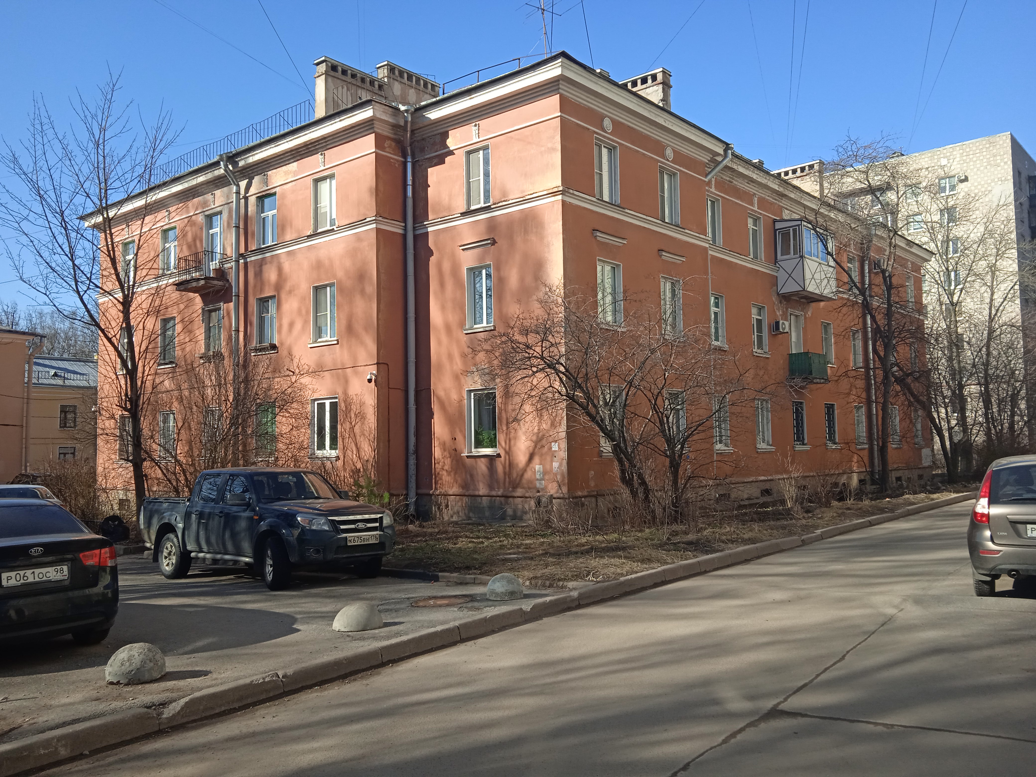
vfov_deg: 49.7
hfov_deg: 63.4
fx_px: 838
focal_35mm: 28
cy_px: 388
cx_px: 518
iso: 100
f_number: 2.2
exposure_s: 1/602
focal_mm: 3.43
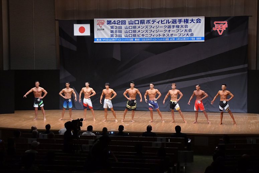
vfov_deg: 18.9
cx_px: 130
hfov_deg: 28.1
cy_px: 86
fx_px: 518
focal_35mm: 72
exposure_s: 1/400
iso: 6400
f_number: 5.6
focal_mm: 48
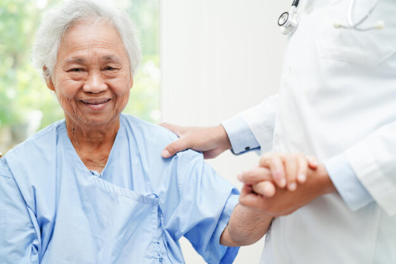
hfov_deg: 39.6
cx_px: 198
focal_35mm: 50
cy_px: 132
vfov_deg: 27.0
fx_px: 550
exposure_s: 1/200
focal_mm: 50
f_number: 2
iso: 100
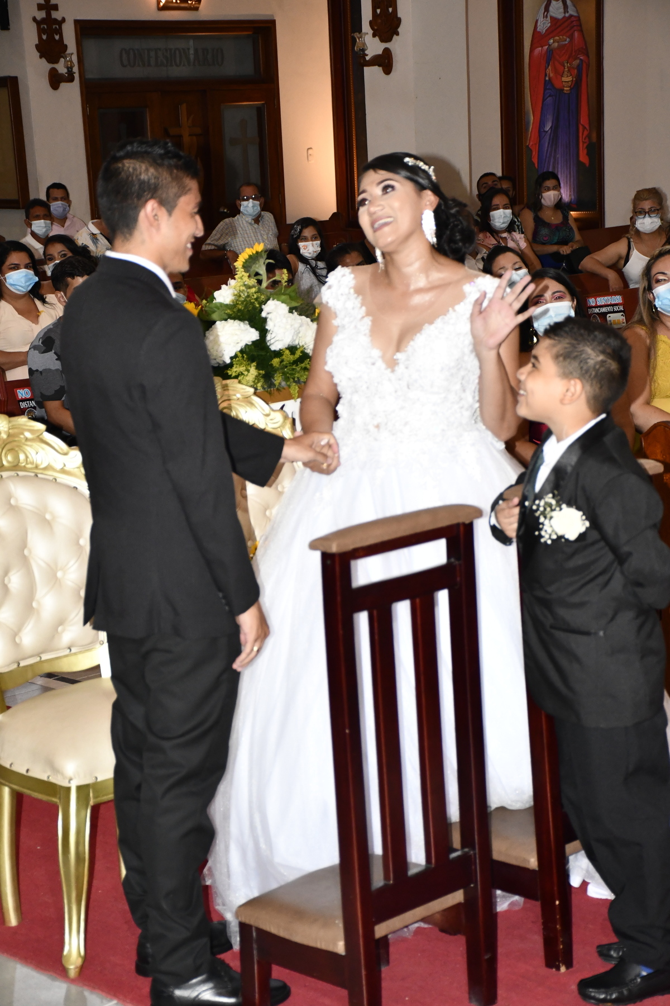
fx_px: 2177
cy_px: 503
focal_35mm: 78
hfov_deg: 17.5
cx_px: 335
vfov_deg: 26.0
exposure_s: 1/60
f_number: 4.8
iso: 2200
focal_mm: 52
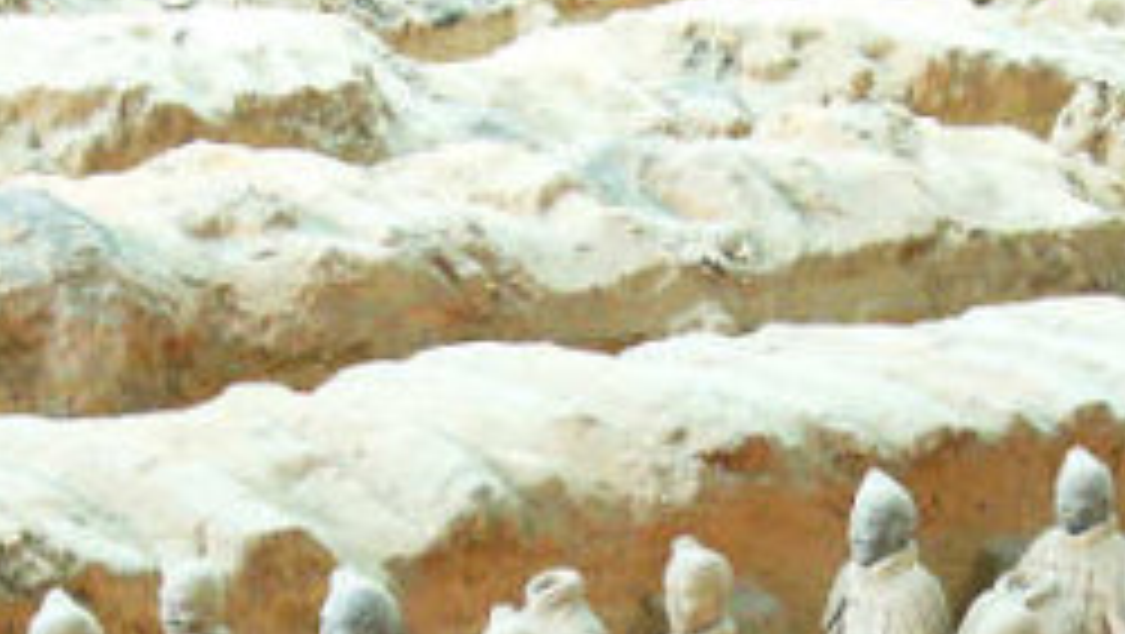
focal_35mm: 204
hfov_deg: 10.6
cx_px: 630
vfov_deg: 5.9
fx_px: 6089
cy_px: 1054
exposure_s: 1/5
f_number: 4.3
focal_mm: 11.2
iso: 200
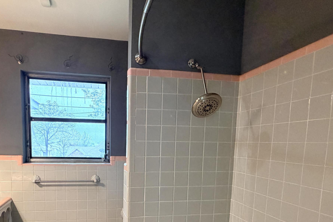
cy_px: 169
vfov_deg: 49.1
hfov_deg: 70.7
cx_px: 132
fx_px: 231
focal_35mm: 25
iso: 250
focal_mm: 2.22
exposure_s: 1/60
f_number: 2.2
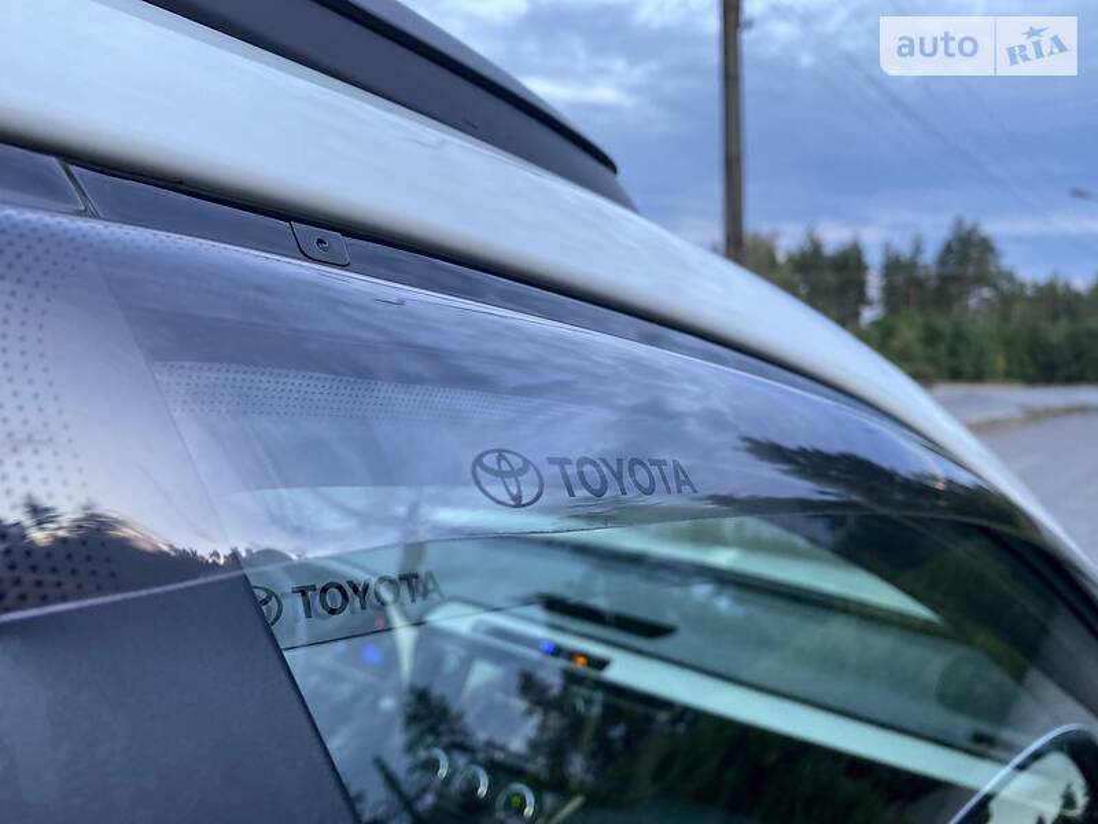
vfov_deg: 53.1
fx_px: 825
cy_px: 412
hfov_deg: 67.3
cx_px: 549
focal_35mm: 26
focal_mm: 4.2
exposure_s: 1/121
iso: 125
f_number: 1.8
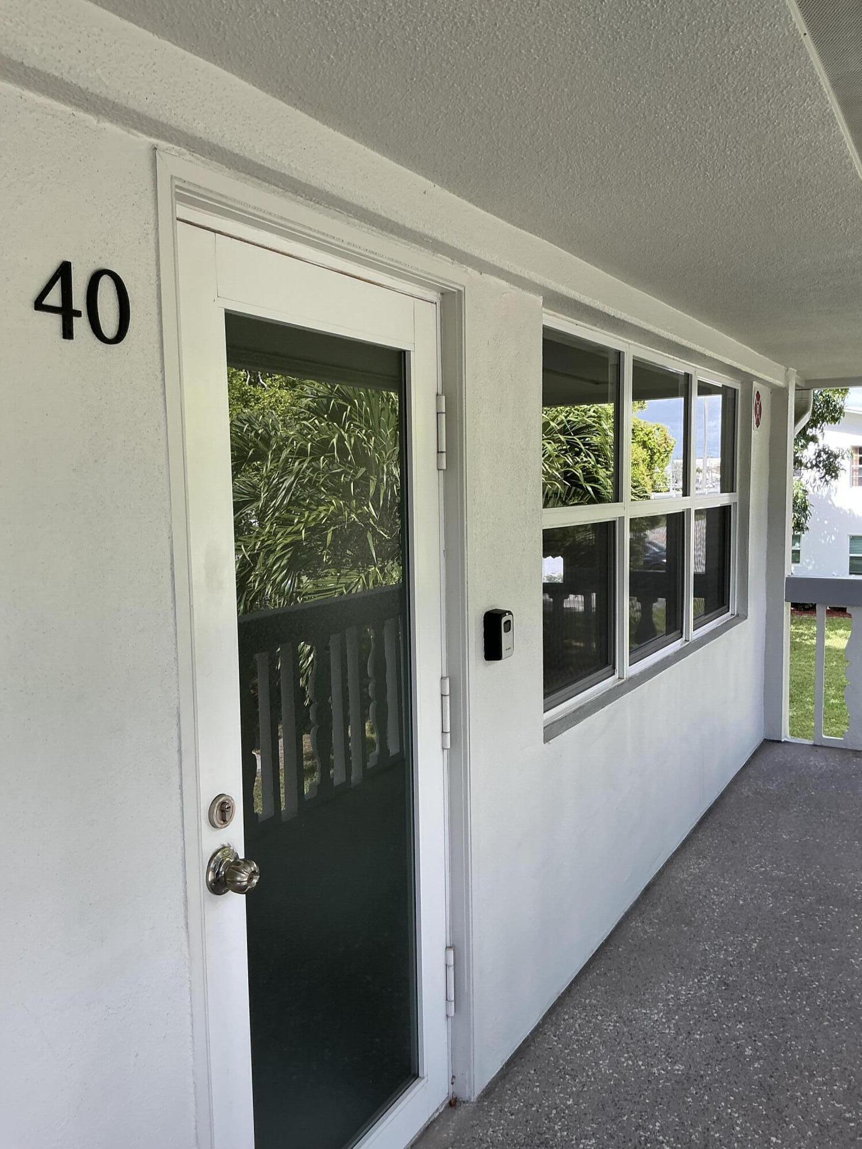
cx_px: 431
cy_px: 574
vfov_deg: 63.4
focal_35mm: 28
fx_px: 930
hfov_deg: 49.7
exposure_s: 1/243
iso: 20
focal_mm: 3
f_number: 1.8
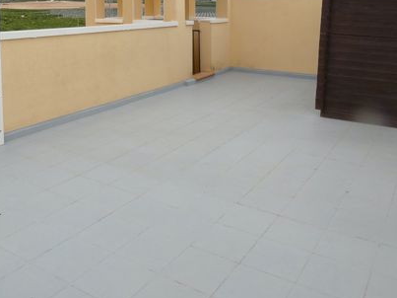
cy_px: 43
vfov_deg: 38.5
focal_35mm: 35
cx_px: 195
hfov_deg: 52.6
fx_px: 401
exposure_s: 1/250
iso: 80
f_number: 2.8
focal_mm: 3.6
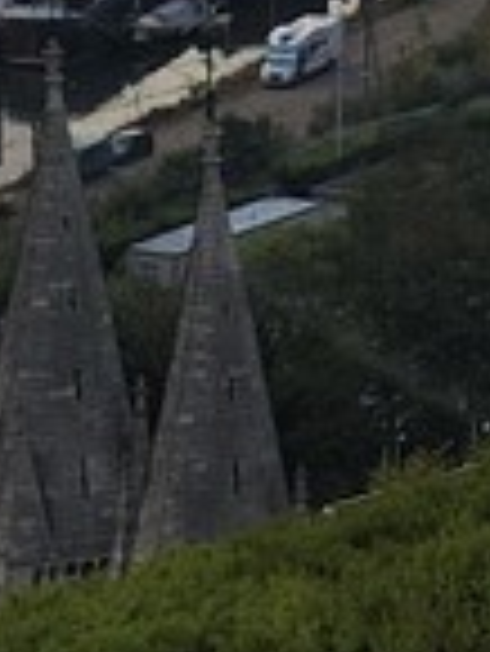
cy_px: -1052
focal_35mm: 478
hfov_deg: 3.1
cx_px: 1223
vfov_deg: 4.0
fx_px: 9008
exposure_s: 1/160
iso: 200
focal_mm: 45
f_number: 9
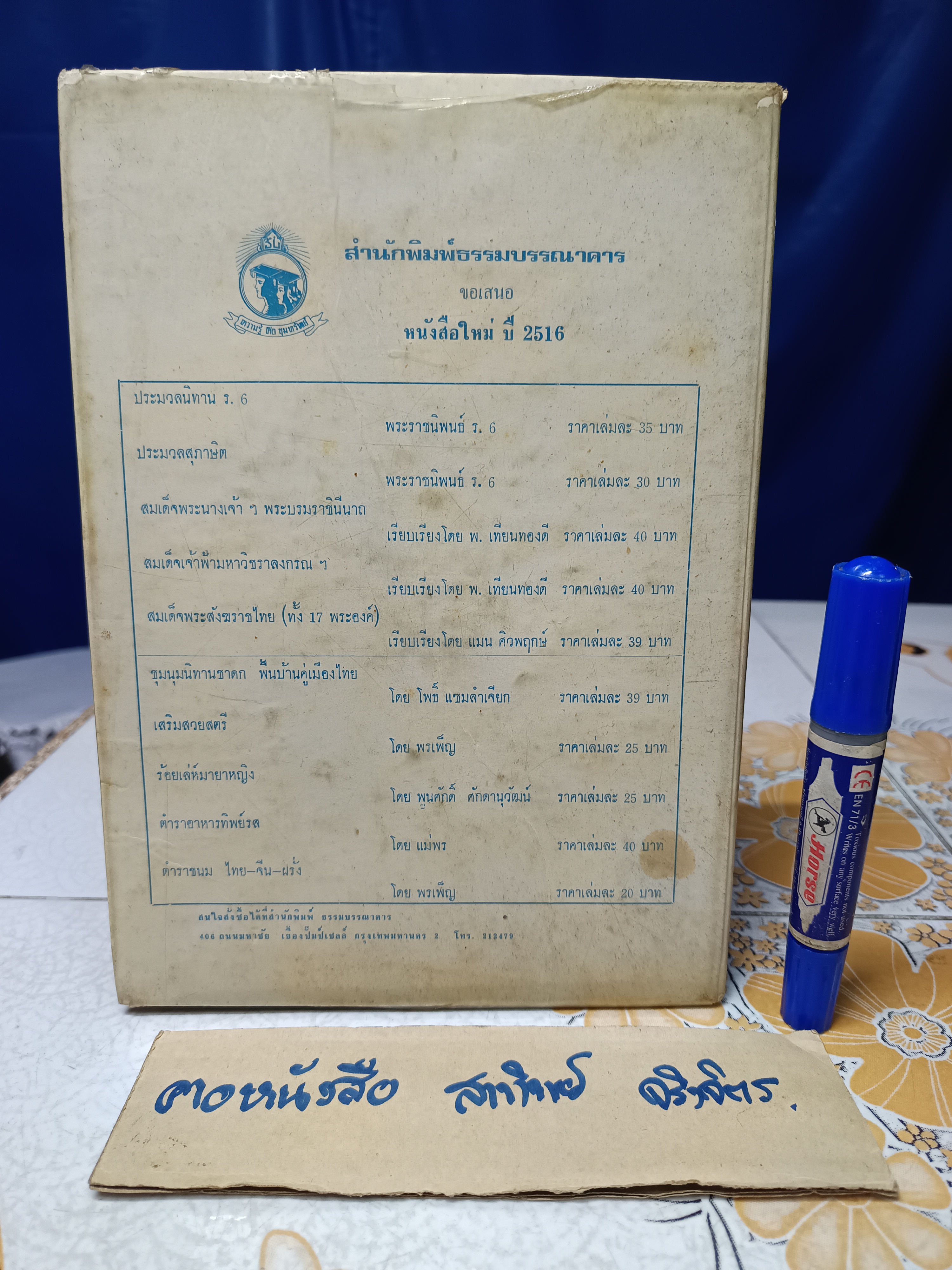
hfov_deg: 56.8
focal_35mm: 24
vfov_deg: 71.6
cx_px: 476
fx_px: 880
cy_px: 635
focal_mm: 5.31
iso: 957
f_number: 1.7
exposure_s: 1/25
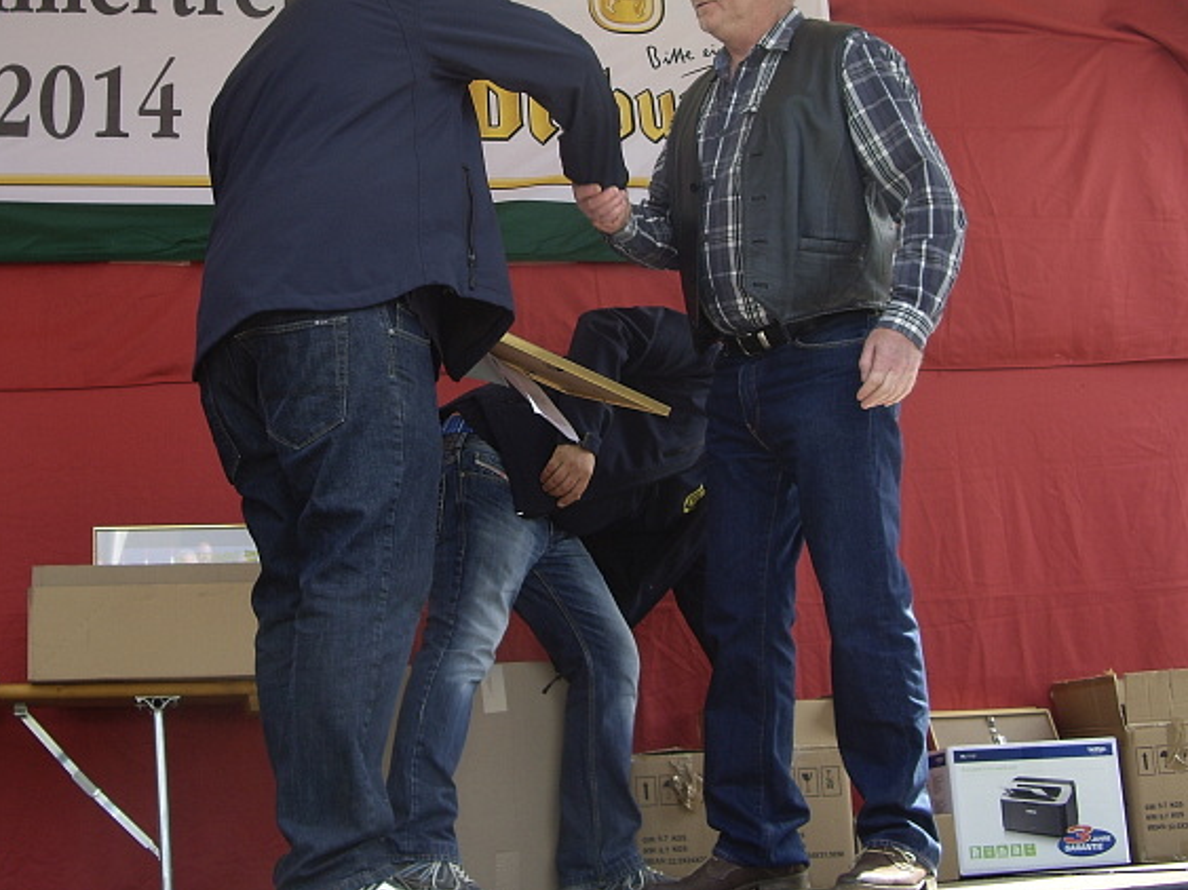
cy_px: 272
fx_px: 1853
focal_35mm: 54
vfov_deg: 26.8
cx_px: 496
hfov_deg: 35.5
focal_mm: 7.9
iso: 50
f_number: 2.8
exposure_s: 1/200
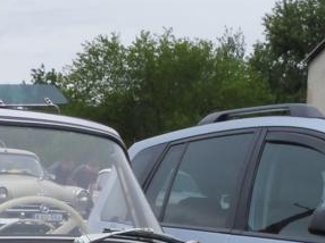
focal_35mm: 126
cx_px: 90
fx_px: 1182
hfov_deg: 15.6
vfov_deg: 11.0
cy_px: 436
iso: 100
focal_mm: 5.4
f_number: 4.5
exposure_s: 1/640
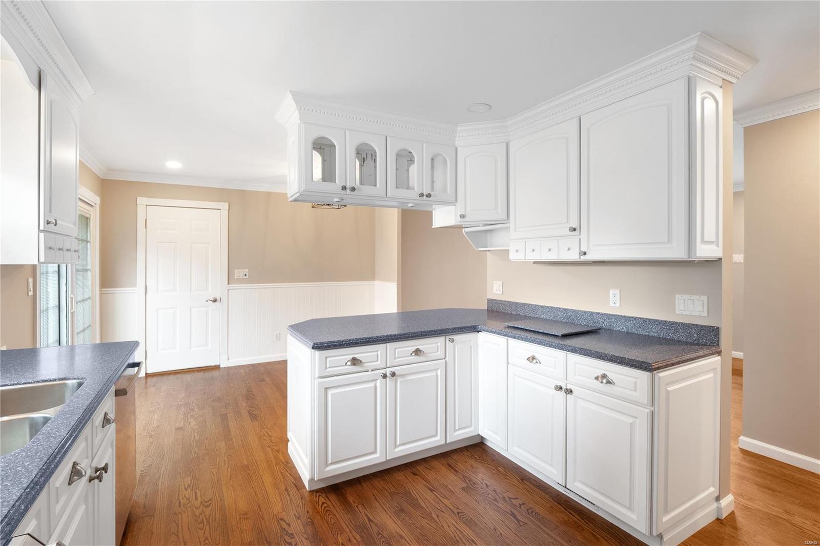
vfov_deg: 73.7
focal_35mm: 16
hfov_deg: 96.7
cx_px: 410
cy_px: 273
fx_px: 364
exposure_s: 1/2.5
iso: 400
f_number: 8
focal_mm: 8
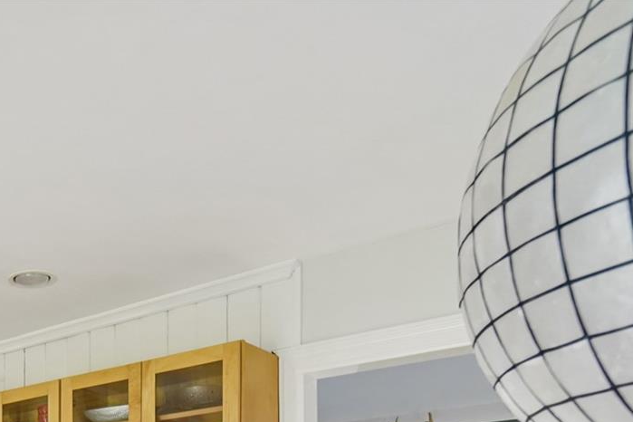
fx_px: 721
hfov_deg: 39.0
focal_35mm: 41
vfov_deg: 25.4
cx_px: -62
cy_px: 616
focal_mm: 14
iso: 1600
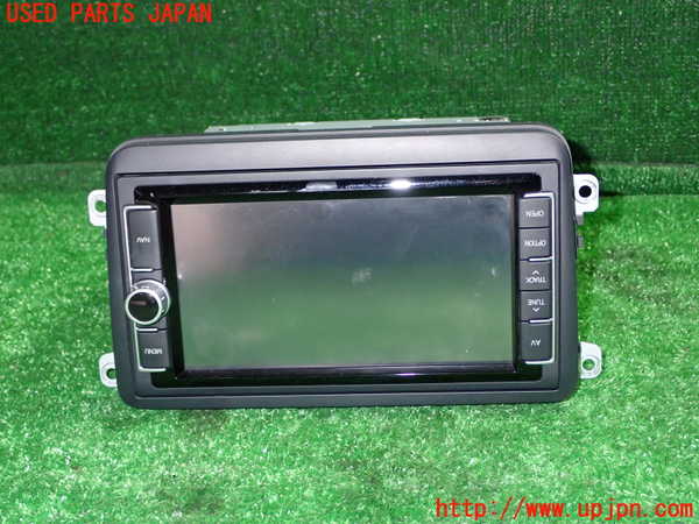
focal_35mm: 58
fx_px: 1171
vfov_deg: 25.2
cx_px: 350
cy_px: 262
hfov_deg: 33.2
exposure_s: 1/60
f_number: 3.5
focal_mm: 10.35
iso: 640
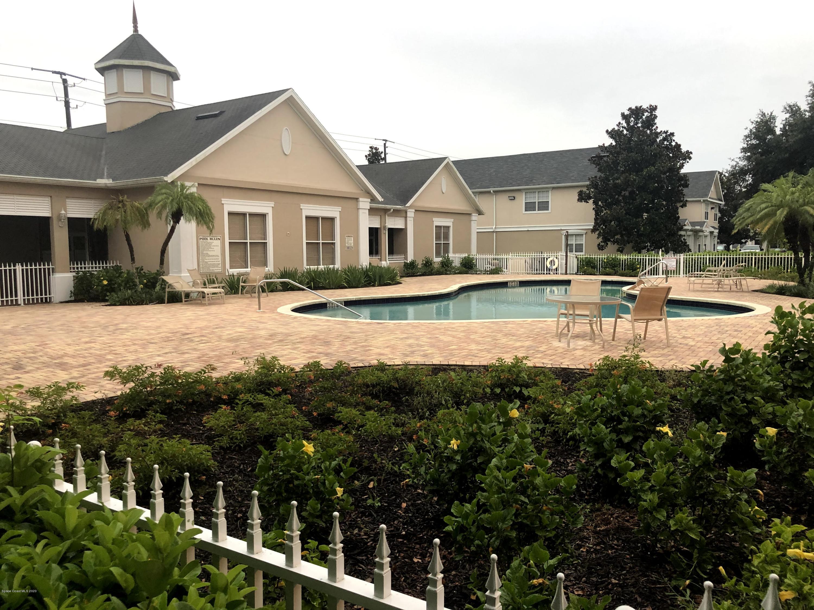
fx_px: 658
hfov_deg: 63.4
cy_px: 305
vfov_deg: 49.7
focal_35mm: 28
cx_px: 407
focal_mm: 3.99
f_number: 1.8
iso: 25
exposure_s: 1/40
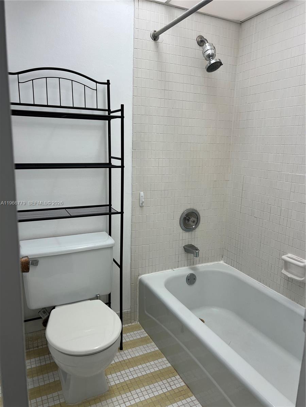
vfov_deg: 67.3
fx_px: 306
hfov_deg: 53.1
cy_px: 204
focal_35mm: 26
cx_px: 153
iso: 50
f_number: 1.5
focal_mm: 5.7
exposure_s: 1/120
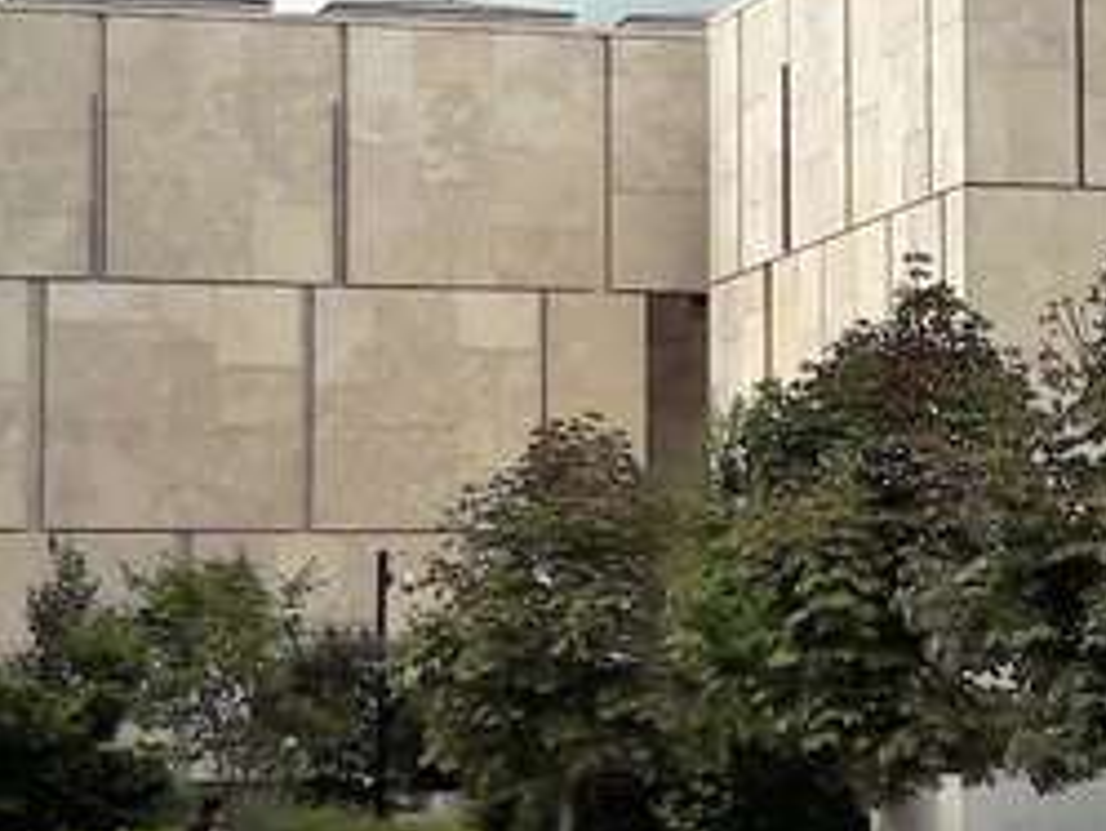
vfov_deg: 16.4
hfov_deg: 20.1
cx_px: 1412
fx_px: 2877
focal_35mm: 90
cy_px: 289
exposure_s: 1/1471
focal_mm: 3.7
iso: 40
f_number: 1.9
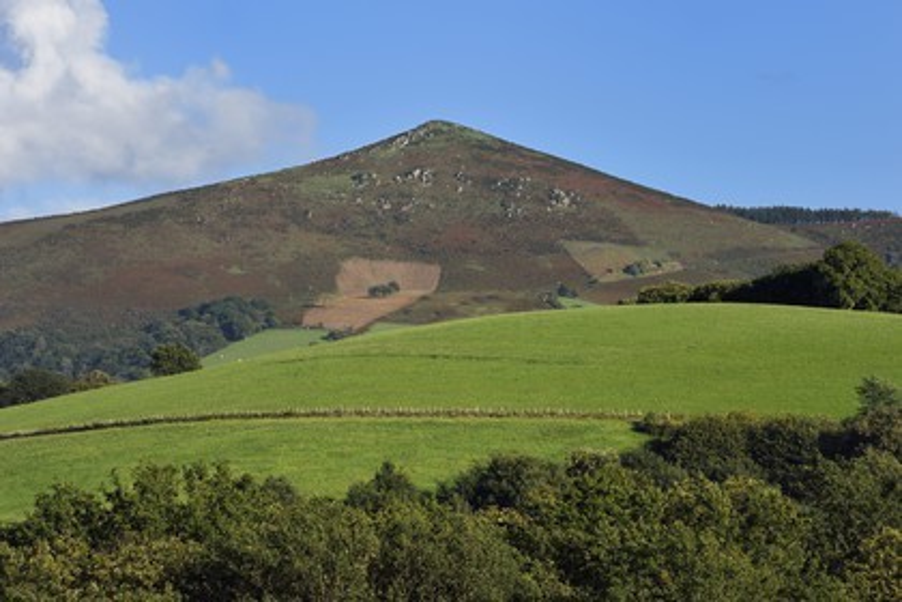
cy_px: 301
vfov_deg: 8.3
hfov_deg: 12.5
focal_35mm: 165
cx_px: 451
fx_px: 4134
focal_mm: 165
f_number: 11
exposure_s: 1/250
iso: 200
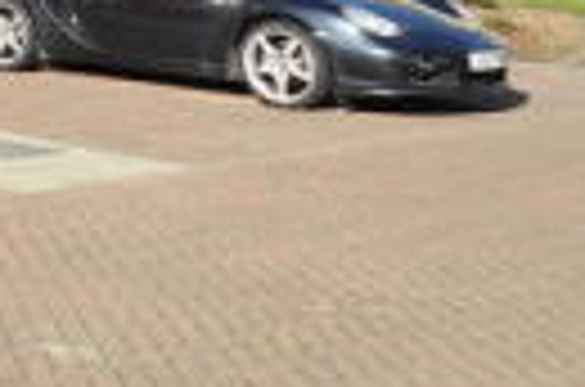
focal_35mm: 99
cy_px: -410
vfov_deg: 12.1
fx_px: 1597
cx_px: -706
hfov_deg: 15.1
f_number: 4.5
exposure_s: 1/640
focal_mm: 13
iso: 200
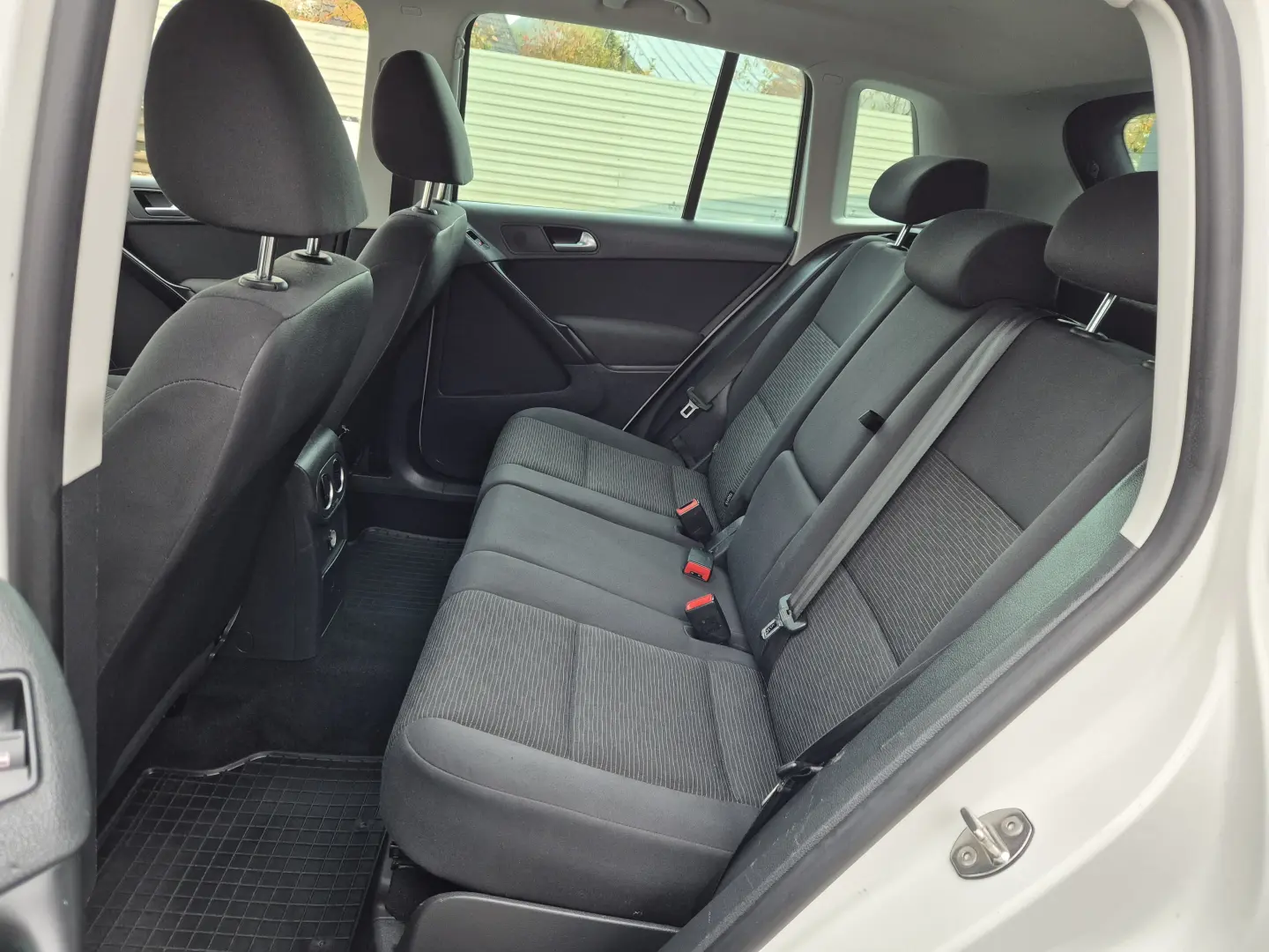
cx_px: 634
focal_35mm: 23
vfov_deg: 58.9
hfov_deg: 73.9
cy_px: 476
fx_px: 843
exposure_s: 1/100
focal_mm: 5.4
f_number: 1.8
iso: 500
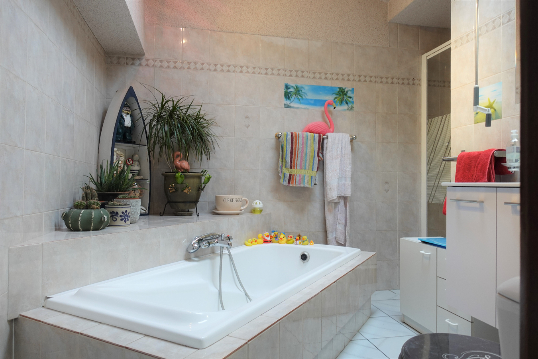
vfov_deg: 53.1
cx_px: 269
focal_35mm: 24
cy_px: 180
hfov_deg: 73.7
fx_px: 359
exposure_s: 1/30
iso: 125
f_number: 2.8
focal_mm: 8.8
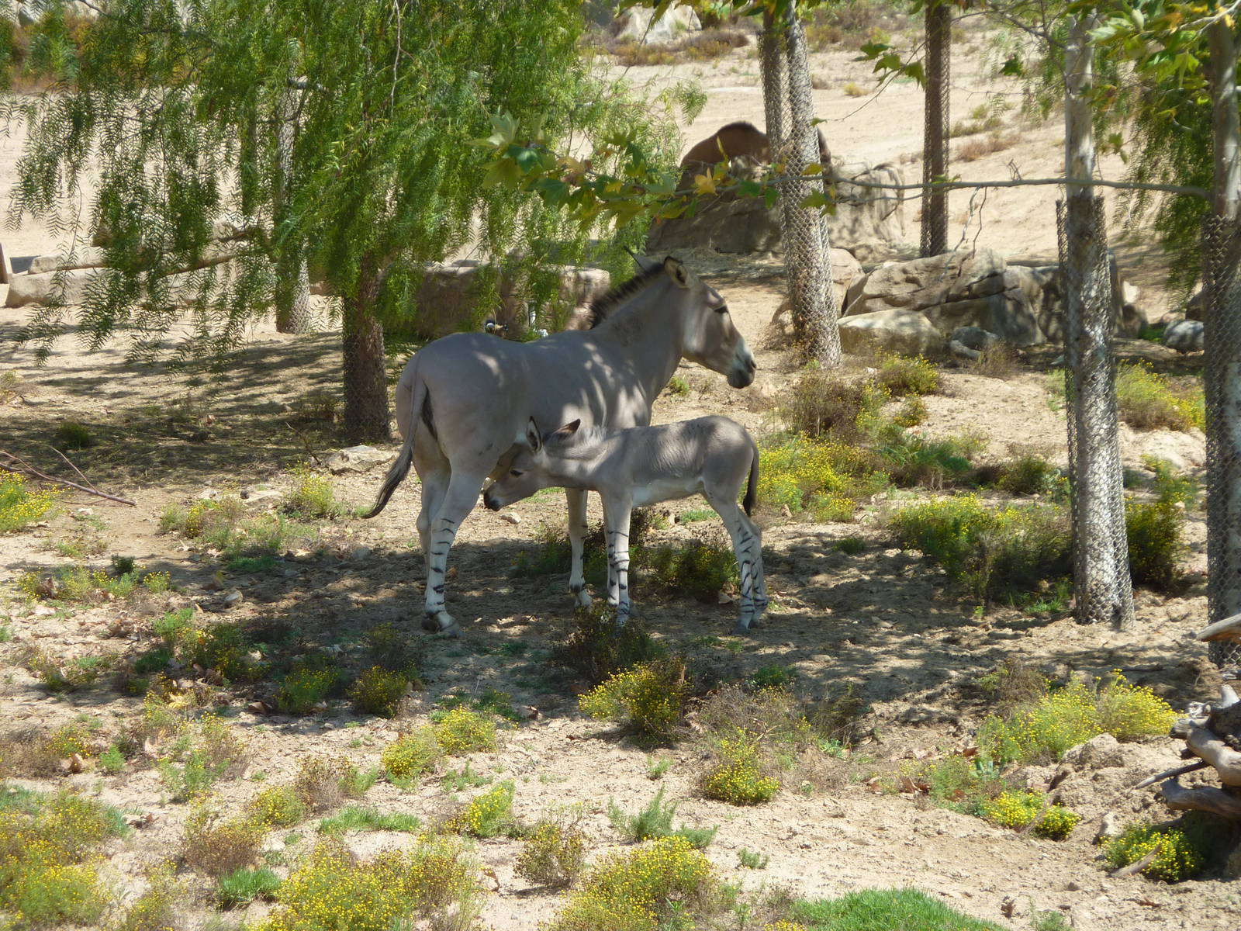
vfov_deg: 8.2
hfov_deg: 10.9
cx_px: 620
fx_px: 6525
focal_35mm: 182
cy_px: 466
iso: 80
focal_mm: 29.9
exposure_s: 1/320
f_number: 4.5
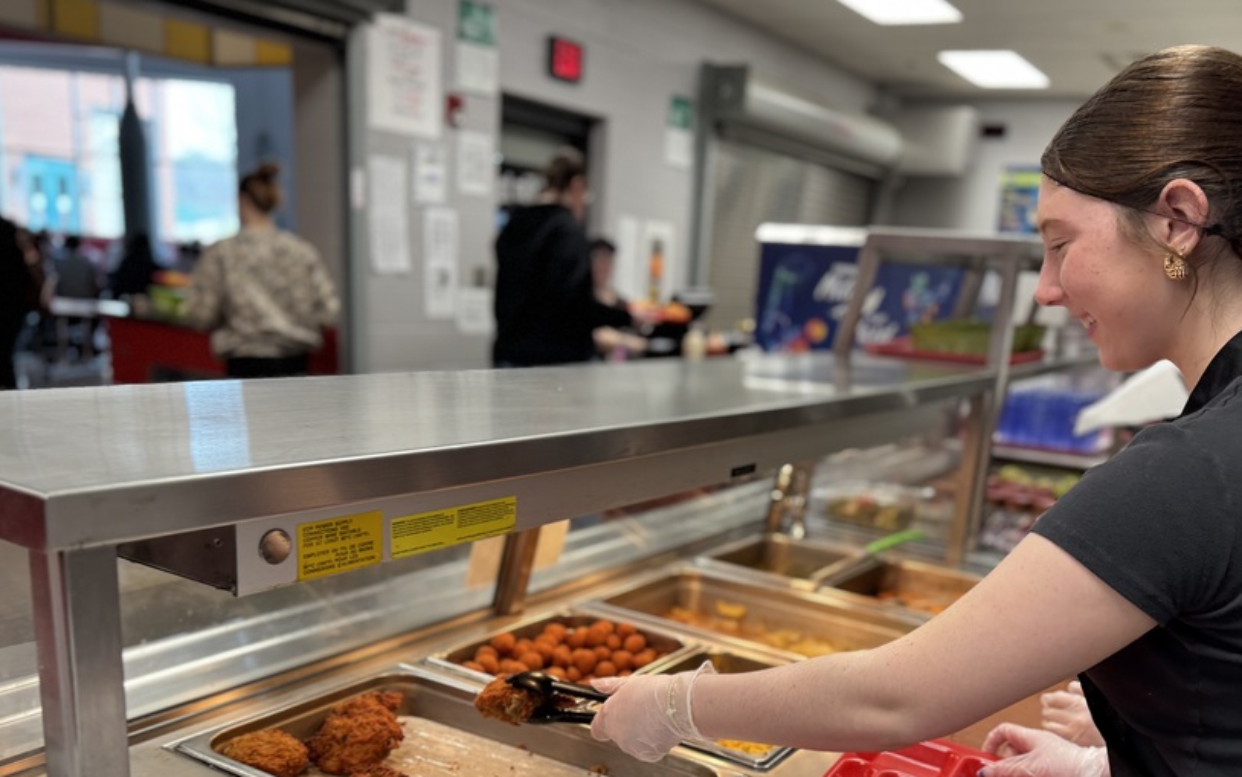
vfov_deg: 38.5
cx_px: 709
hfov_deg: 59.4
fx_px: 1083
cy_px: 577
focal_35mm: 32
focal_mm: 6.76
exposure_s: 1/60
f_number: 1.78
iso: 160
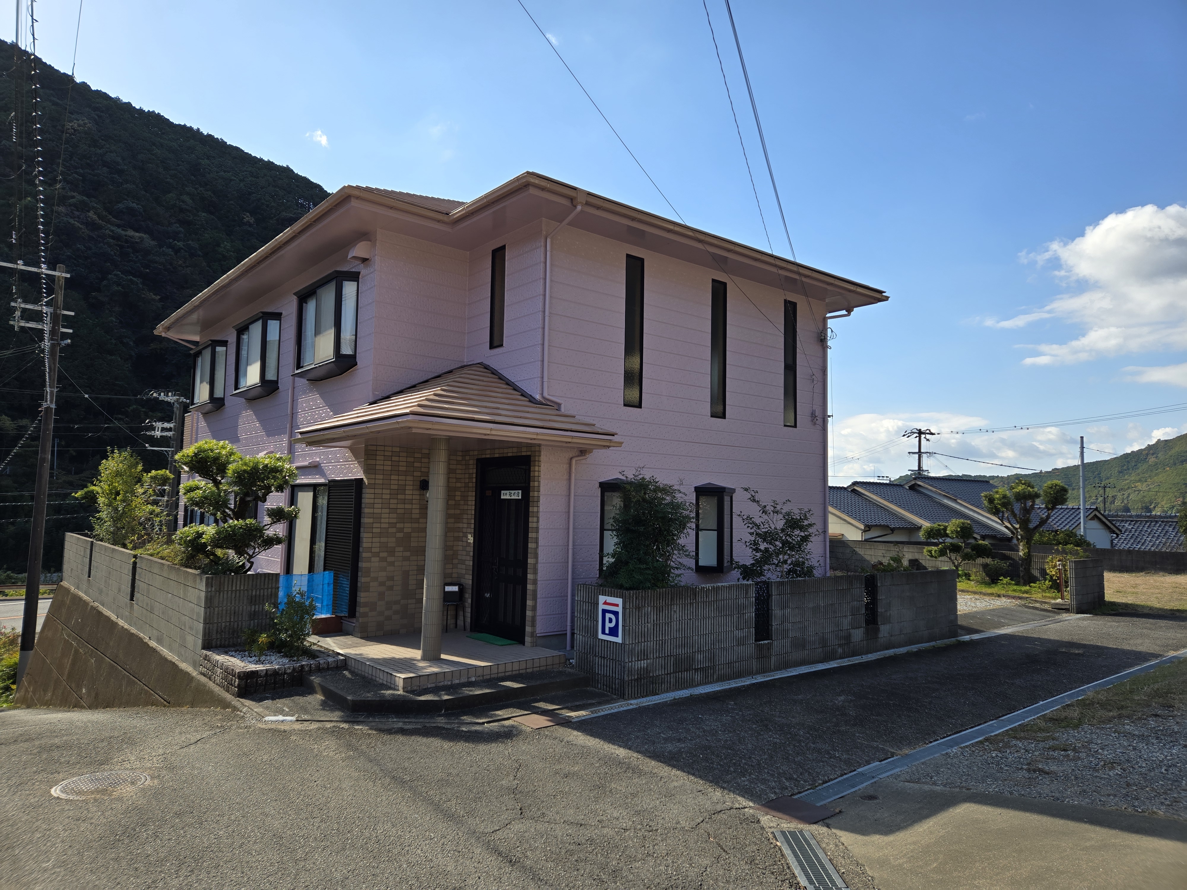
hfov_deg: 73.9
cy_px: 445
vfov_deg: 58.9
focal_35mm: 23
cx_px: 594
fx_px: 789
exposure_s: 1/1142
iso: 25
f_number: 1.8
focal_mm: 5.4
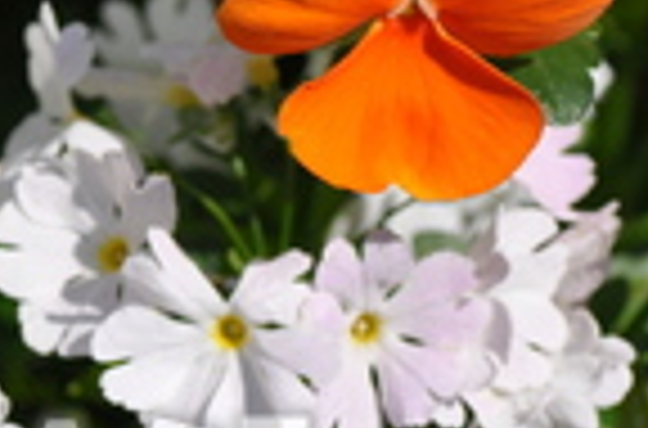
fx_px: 7410
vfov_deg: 3.3
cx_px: -189
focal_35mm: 413
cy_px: 577
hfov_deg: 5.0
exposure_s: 1/800
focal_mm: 90
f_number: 7.1
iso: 200
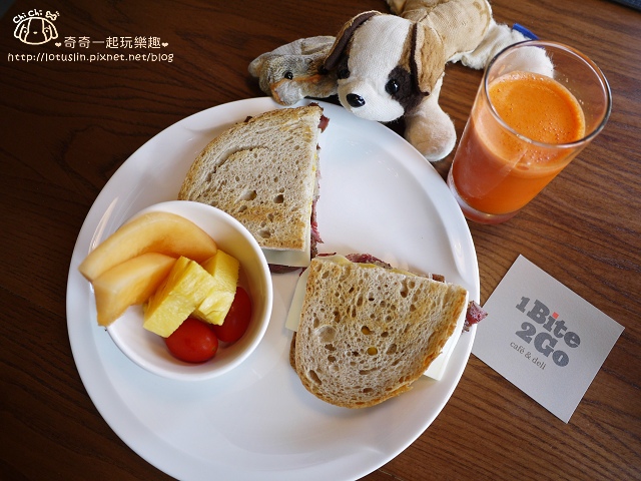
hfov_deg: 63.4
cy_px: 240
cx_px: 320
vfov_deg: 49.7
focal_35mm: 28
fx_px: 518
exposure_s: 1/60
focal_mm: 14
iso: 100
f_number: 2.5
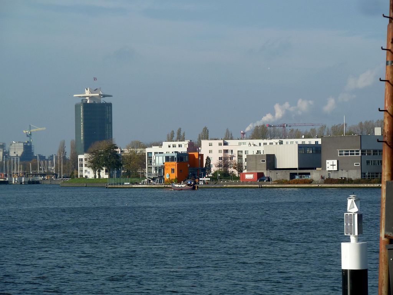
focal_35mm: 119
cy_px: 148
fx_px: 1351
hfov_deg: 16.6
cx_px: 196
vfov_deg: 12.5
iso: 80
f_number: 4.4
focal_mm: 19.5
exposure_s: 1/500
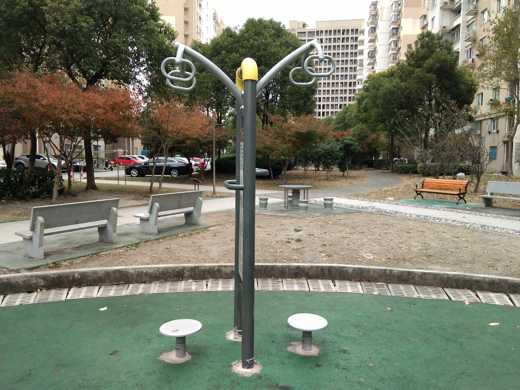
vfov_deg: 45.4
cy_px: 195
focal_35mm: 31
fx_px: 466
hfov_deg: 58.4
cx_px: 260
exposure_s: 1/100
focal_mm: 3.69
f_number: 2.2
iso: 100
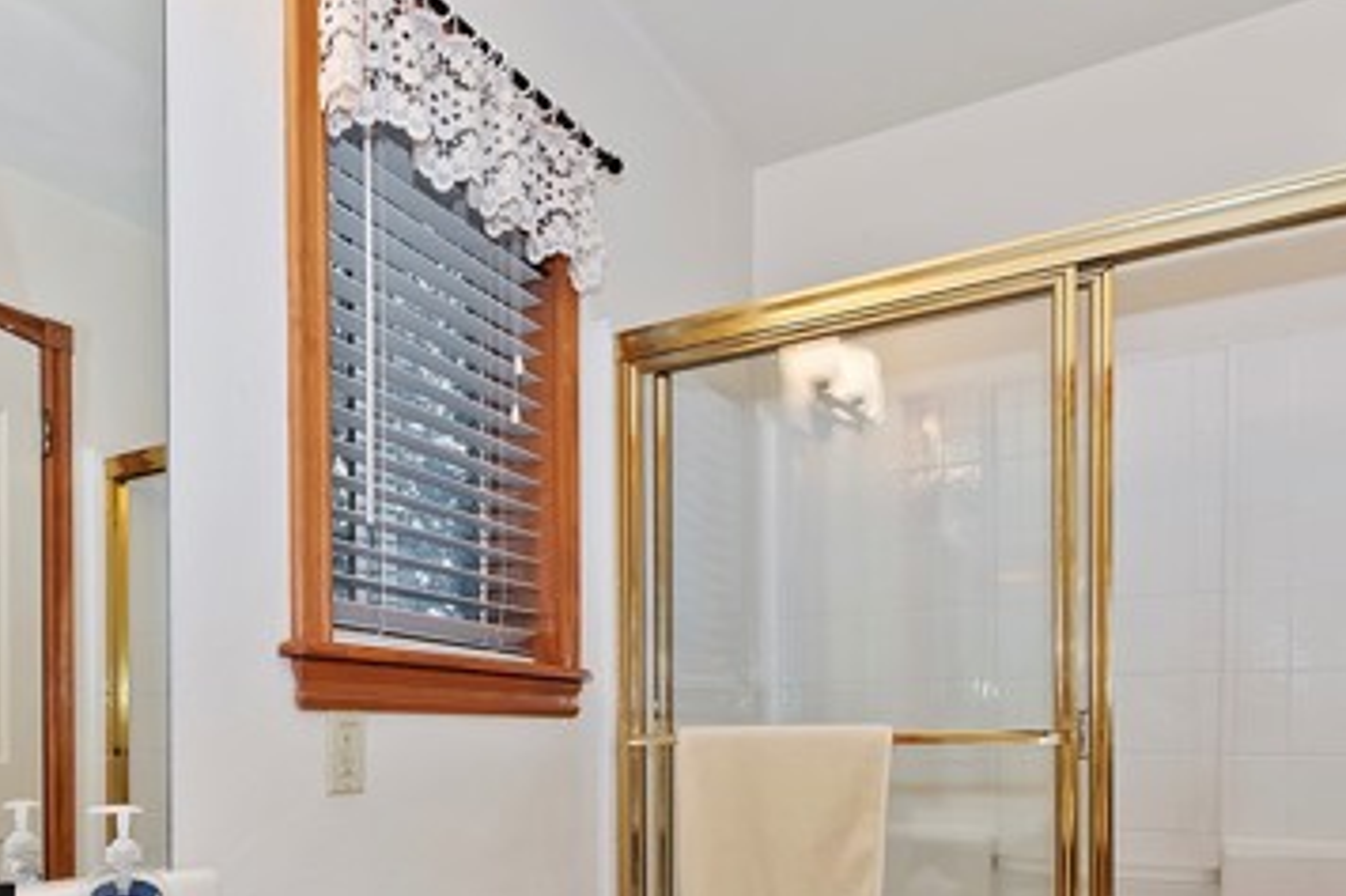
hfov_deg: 66.9
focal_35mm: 27
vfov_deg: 44.7
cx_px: 560
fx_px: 1009
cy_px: 758
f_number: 8
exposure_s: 1/30
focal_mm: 10
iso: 400
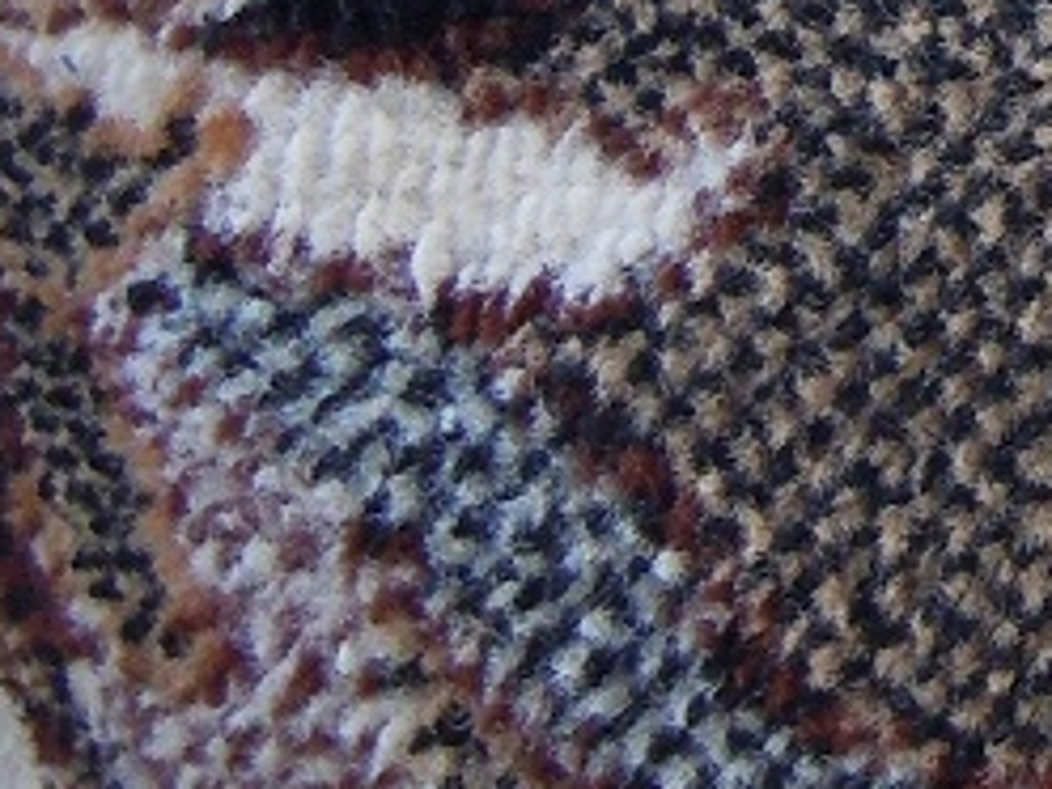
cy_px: -532
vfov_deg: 12.6
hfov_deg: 16.0
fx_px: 3313
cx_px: 1718
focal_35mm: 109
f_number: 3.5
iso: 200
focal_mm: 5.4
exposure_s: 1/60
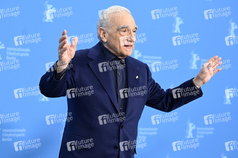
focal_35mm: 70
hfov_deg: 28.9
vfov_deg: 19.4
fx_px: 462
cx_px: 119
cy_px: 79
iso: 3200
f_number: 4
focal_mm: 70
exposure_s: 1/640
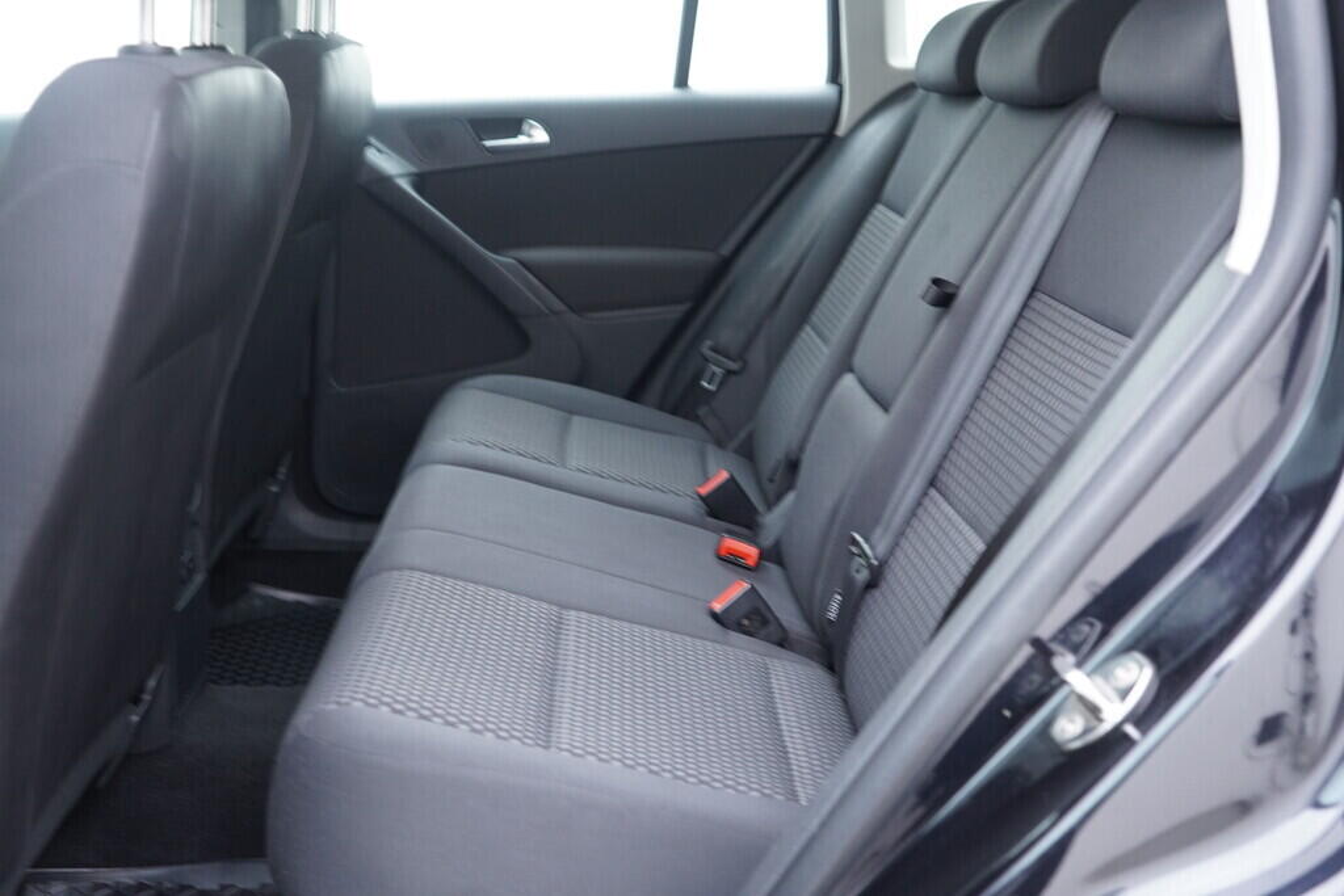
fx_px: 1344
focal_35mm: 36
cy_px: 448
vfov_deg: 36.9
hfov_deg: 53.1
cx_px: 672
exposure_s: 1/40
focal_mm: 24
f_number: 2.8
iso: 500
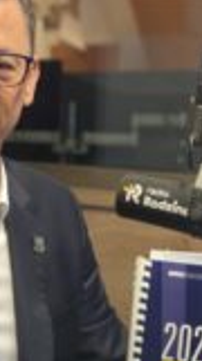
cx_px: -35
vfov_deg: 17.2
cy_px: 222
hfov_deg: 9.5
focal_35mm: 125
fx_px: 1196
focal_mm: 6
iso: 250
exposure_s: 1/33
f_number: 2
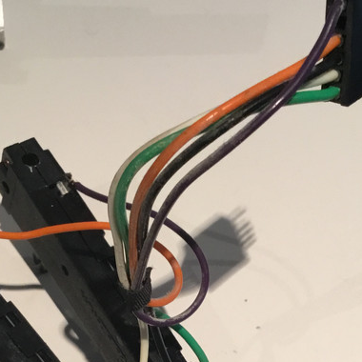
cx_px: 179
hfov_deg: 22.5
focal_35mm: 77
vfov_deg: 21.8
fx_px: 911
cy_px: 351
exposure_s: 1/33
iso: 125
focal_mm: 3.3
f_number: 2.4
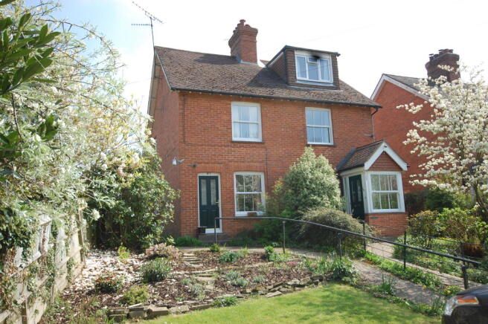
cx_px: 244
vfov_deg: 43.5
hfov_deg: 62.0
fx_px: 406
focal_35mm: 30
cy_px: 162
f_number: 6.3
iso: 200
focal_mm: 20
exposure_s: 1/160
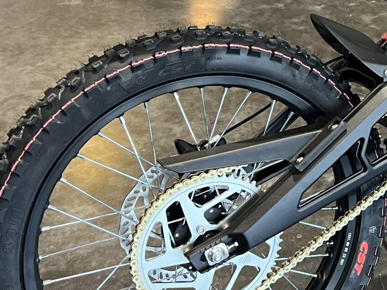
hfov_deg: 23.5
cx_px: 402
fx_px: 883
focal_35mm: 79
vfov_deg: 18.3
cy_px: 21
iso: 160
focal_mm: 5.7
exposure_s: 1/60
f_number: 1.5
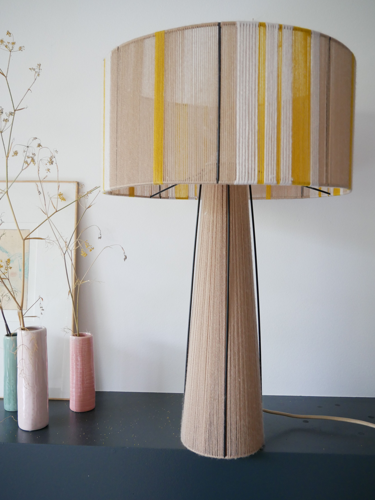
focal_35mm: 31
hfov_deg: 45.4
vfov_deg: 58.4
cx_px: 191
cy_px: 250
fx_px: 448
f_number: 3.7
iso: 1000
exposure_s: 1/60
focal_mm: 15
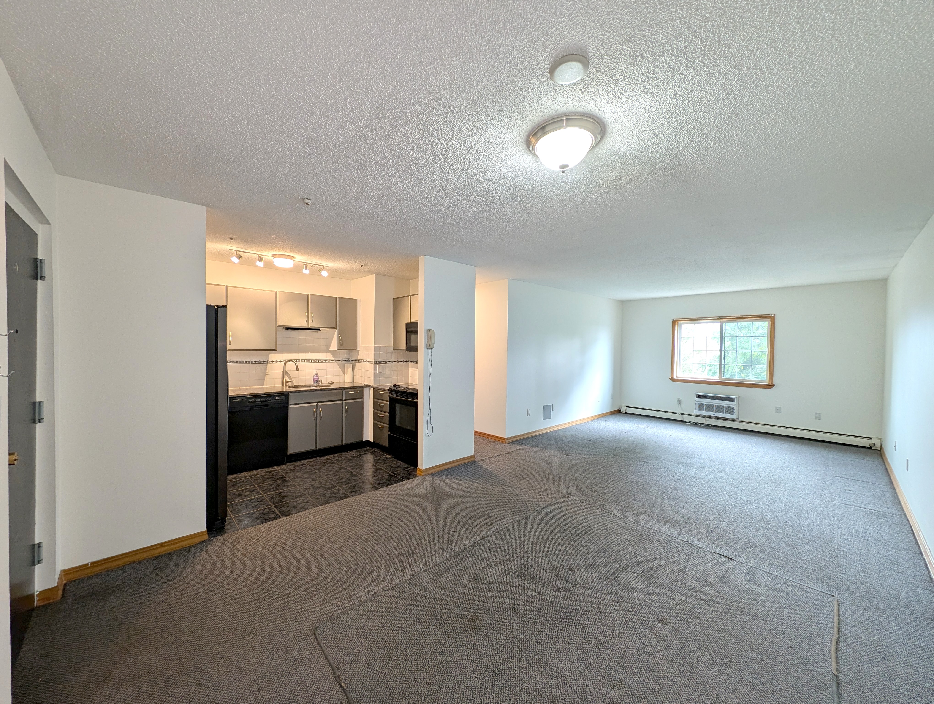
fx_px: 324
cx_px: 467
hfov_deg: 110.5
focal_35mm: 12
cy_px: 352
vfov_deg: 94.6
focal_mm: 2.23
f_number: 1.95
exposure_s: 1/34.3
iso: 66
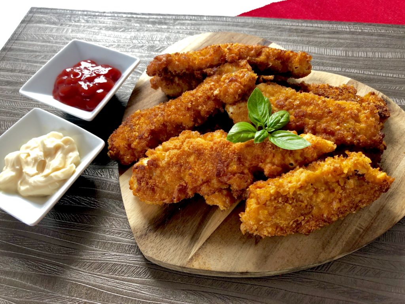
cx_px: 202
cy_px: 152
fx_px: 328
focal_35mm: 28
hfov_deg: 63.4
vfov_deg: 49.7
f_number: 1.8
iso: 32
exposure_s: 1/24
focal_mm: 3.99
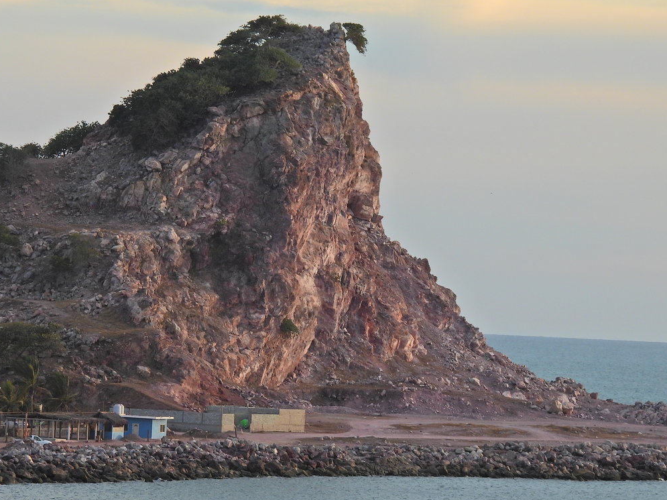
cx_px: 270
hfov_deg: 7.0
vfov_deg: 5.3
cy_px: 276
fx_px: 5452
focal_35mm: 283
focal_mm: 39.3
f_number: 4.5
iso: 100
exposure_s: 1/250
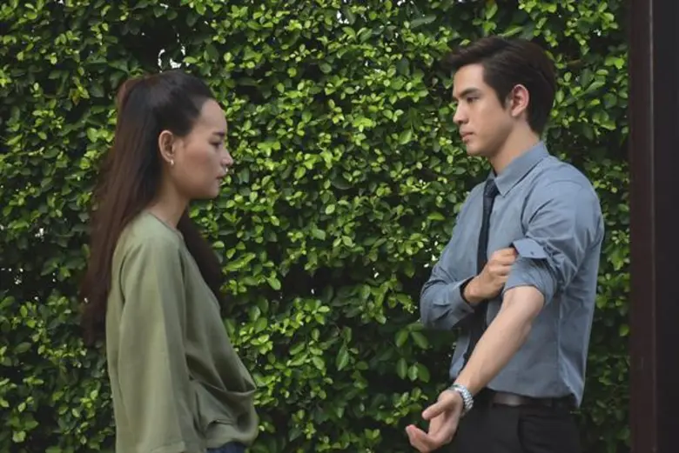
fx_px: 1359
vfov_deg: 19.0
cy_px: 226
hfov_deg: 28.1
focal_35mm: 72
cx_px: 340
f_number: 5
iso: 500
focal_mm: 48
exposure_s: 1/800
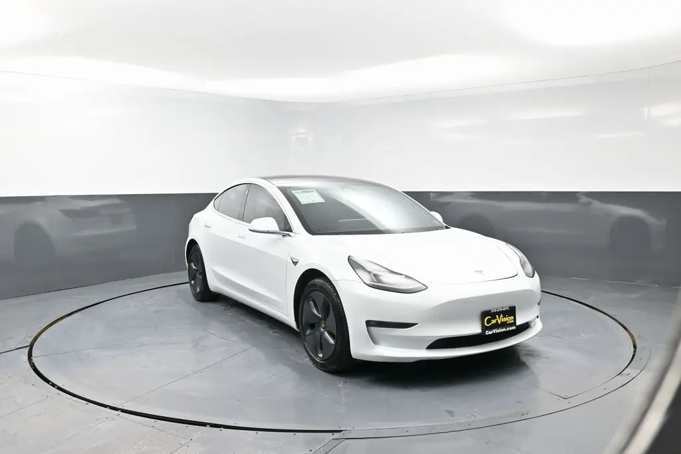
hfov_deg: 63.2
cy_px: 227
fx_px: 553
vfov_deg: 44.6
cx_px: 340
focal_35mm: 29
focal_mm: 19.5
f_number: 8
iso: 800
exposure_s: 1/125
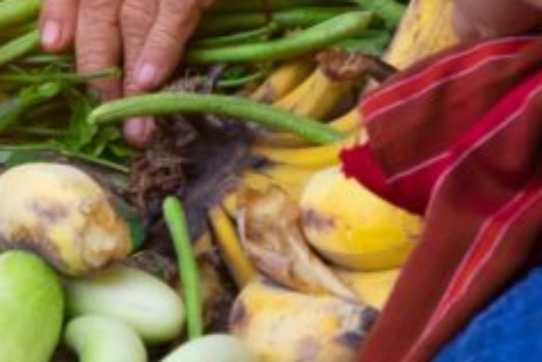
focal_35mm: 1118
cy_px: 66
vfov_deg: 1.2
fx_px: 16831
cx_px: -57
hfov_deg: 1.8
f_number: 6.7
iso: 400
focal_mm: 230
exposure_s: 1/250
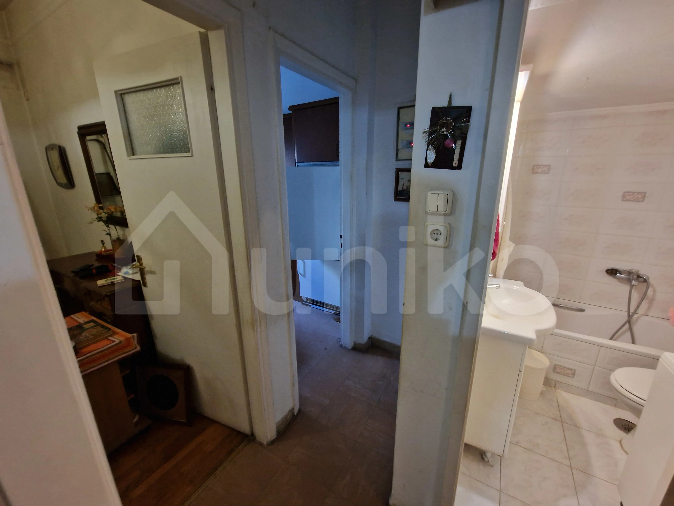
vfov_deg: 89.9
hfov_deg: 106.2
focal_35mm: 13
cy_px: 253
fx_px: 253
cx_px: 337
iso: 500
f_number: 2.2
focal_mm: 2.2
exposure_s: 1/33
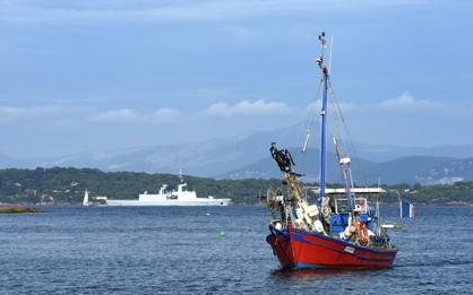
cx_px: 236
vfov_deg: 6.4
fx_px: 2642
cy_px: 148
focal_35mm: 205
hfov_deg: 10.2
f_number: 13
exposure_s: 1/320
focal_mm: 200
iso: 200
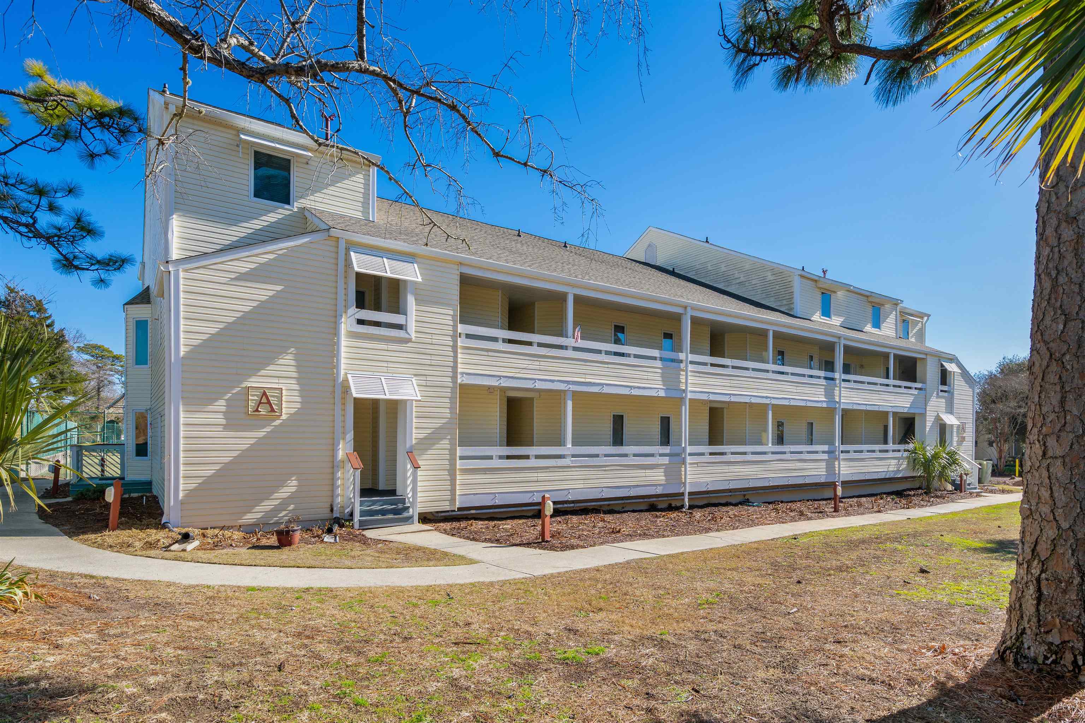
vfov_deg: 67.4
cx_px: 542
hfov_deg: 90.0
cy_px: 362
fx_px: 542
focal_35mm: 18
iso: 200
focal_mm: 18
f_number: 8
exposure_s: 1/250
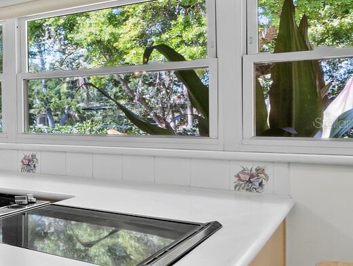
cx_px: -164
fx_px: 439
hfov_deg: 29.2
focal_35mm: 43
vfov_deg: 33.6
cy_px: 122
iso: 320
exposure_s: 1/2.5
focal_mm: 7
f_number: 13
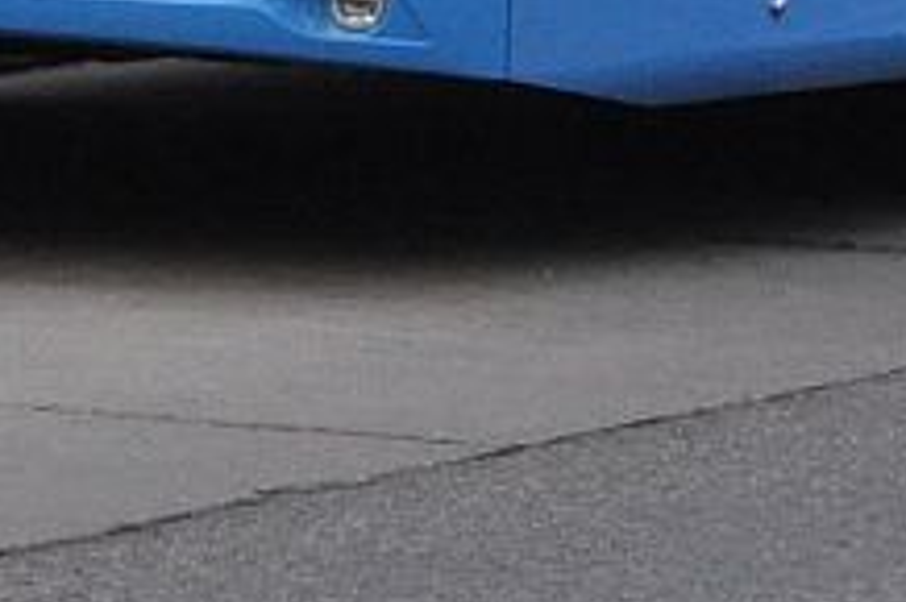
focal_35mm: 681
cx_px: 904
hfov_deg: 3.0
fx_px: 17125
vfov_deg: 2.0
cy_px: -1208
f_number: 5.3
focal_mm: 70
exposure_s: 1/500
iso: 1400
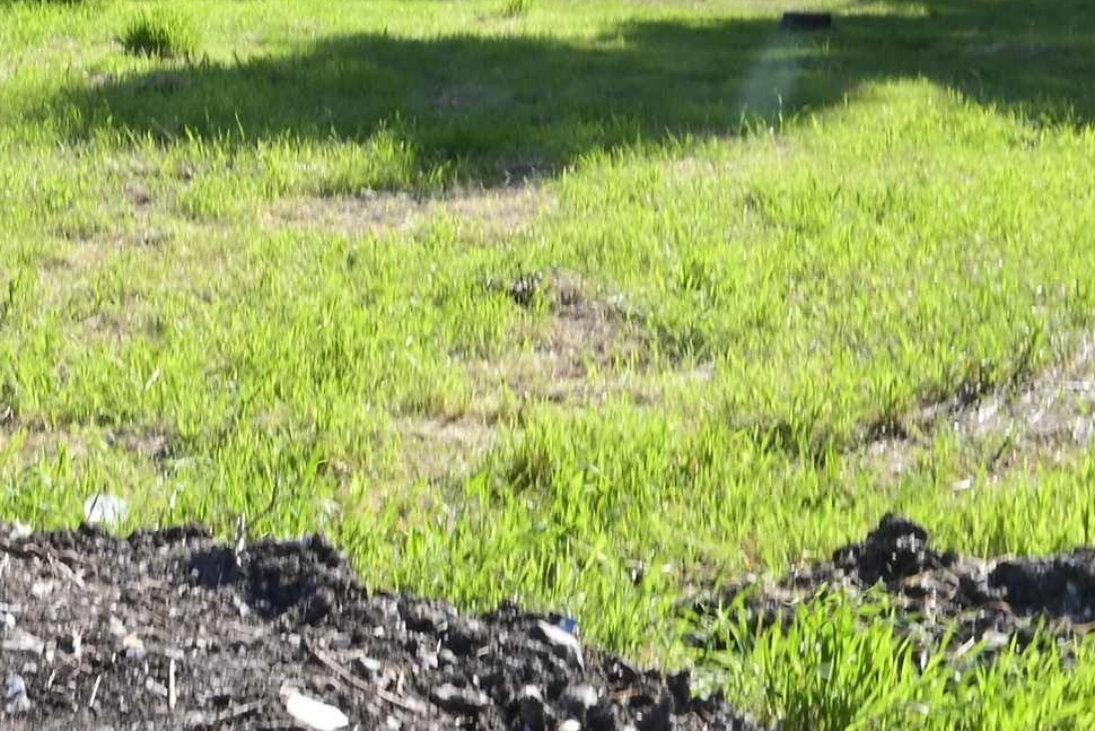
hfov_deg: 25.5
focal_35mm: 76
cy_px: 43
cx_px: 27
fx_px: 2312
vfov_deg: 17.6
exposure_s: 1/50
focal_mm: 16
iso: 200
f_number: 22
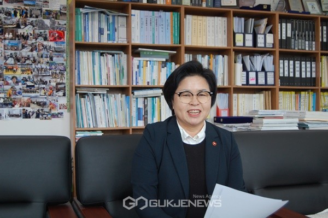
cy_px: 109
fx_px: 437
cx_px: 164
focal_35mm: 48
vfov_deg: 28.0
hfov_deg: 41.1
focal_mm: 32
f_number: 5
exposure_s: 1/100
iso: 400
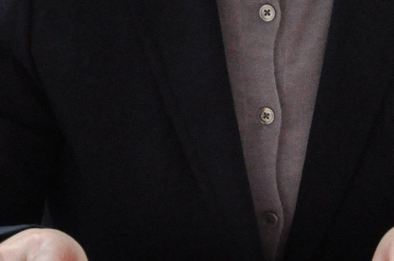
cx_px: 330
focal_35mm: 559
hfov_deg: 3.7
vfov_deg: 2.4
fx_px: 6111
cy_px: -64
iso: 1600
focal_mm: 85
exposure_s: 1/250
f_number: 5.6
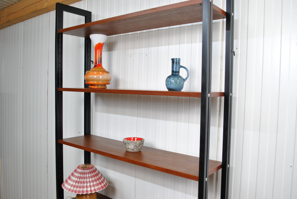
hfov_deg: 61.9
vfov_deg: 43.7
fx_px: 248
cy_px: 100
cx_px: 148
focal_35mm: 30
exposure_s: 1/15
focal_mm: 20
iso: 200
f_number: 4.5
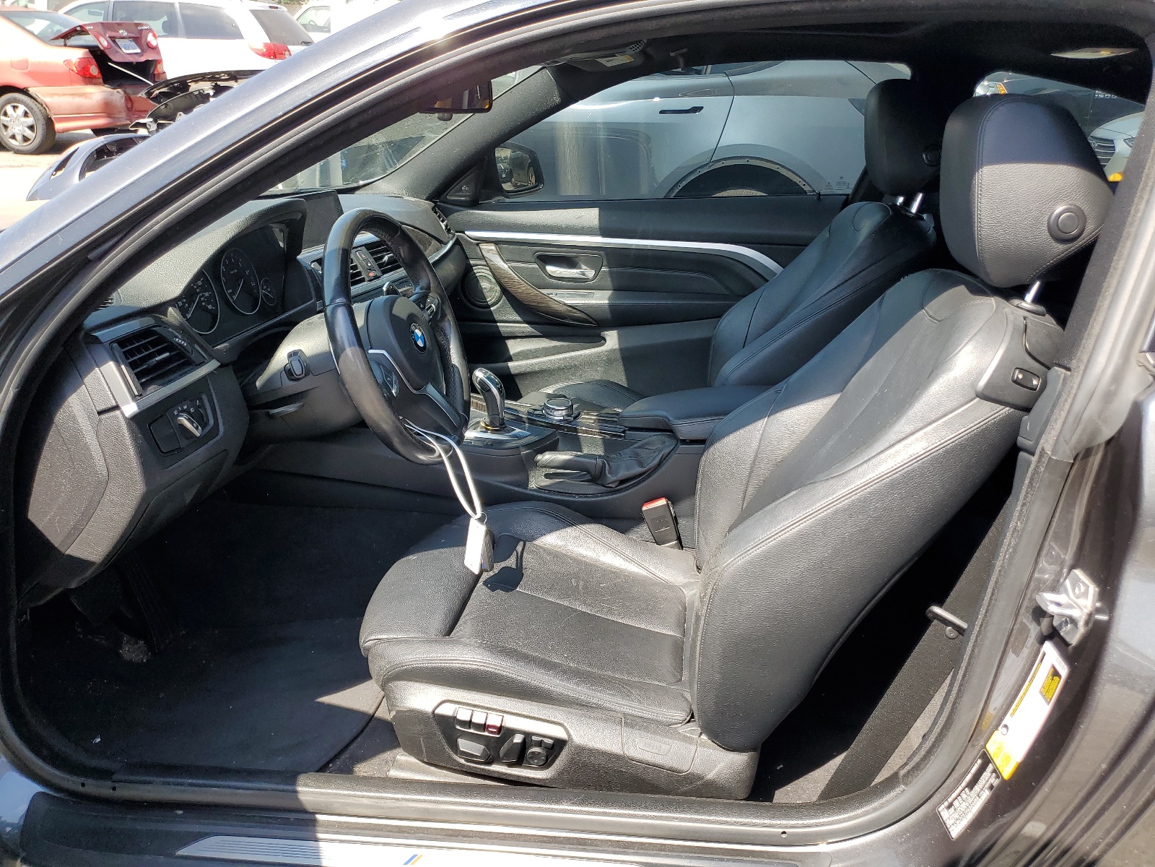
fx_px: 868
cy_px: 434
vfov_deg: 53.1
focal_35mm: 26
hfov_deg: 67.3
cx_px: 578
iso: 50
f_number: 1.5
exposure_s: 1/588
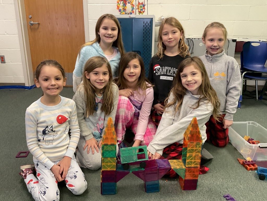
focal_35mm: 29
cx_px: 134
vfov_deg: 48.2
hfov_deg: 61.7
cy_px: 100
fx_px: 224
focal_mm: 3
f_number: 1.8
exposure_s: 1/60
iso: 125
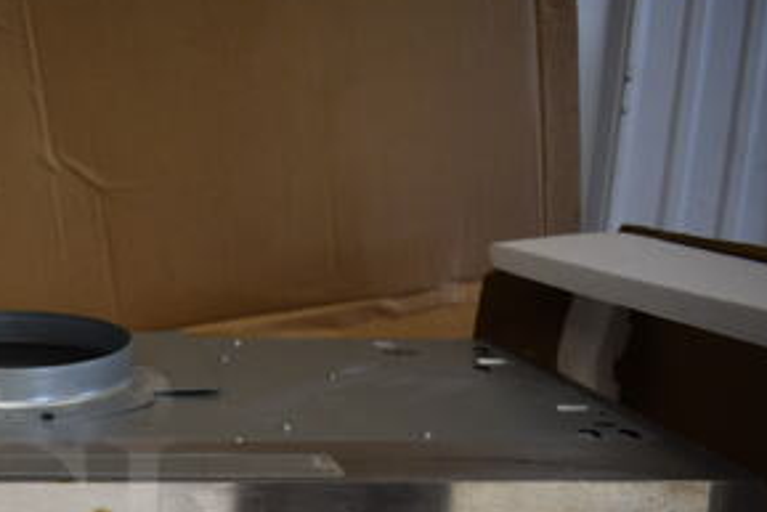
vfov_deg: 22.9
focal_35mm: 57
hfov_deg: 32.1
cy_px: 504
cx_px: -13
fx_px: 1215
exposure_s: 1/250
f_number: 3.5
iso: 560
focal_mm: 18
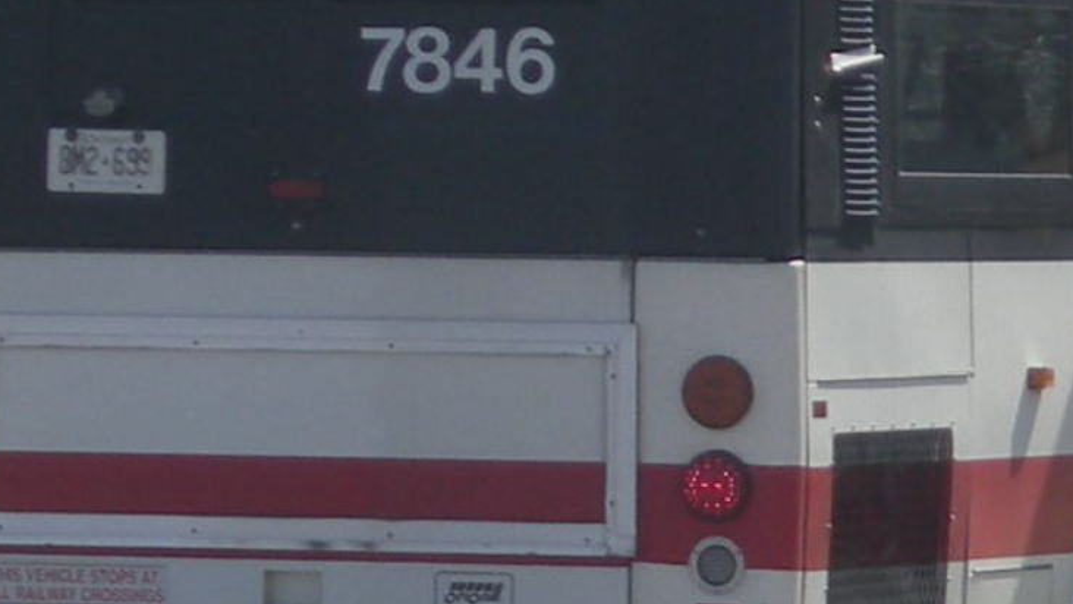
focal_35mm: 250
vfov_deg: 4.9
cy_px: 79
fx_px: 7114
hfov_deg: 8.6
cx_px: 947
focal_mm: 17.1
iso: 64
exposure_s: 1/324
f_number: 4.7
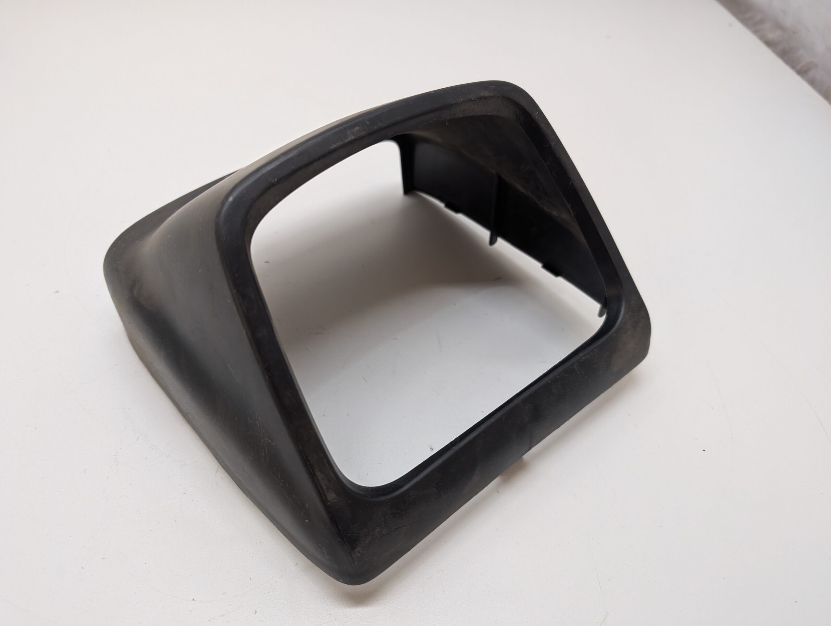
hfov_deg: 71.5
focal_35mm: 24
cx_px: 416
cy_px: 313
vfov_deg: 56.9
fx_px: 577
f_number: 1.68
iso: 347
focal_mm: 6.9
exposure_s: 1/213
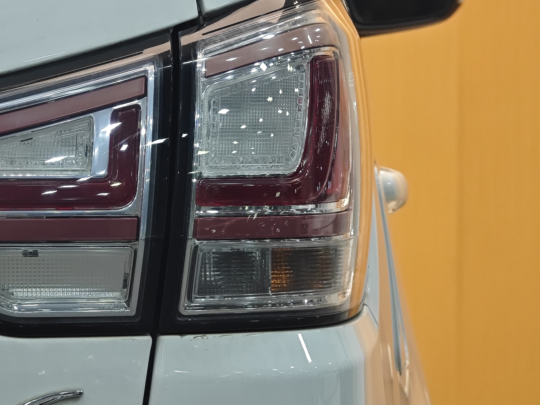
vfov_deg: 5.9
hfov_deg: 7.8
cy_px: 165
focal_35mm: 254
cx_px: 174
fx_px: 3962
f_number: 3
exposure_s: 1/100
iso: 640
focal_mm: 19.4
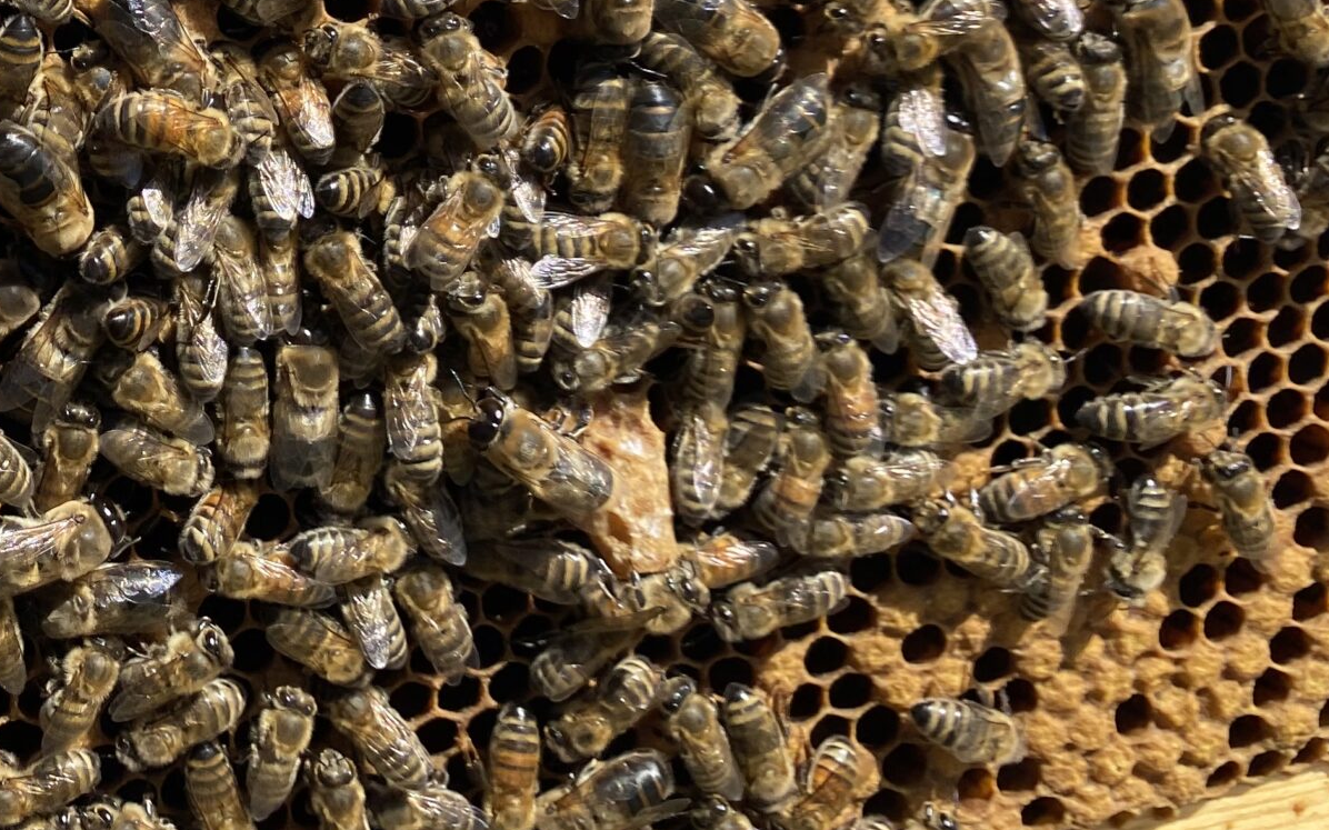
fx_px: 2137
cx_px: 2
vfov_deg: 20.7
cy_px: -132
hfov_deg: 31.9
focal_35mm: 59
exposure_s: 1/1043
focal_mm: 4.25
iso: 32
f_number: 1.8
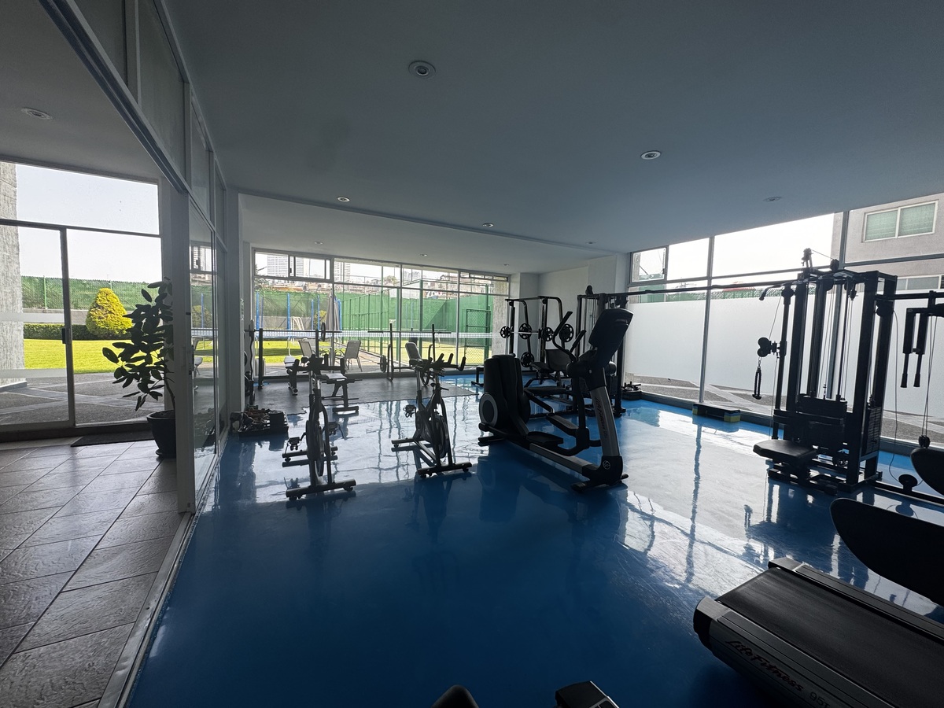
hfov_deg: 102.1
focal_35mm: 14
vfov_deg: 85.7
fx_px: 382
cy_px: 354
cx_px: 472
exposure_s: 1/241
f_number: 2.2
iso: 40
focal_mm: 2.22
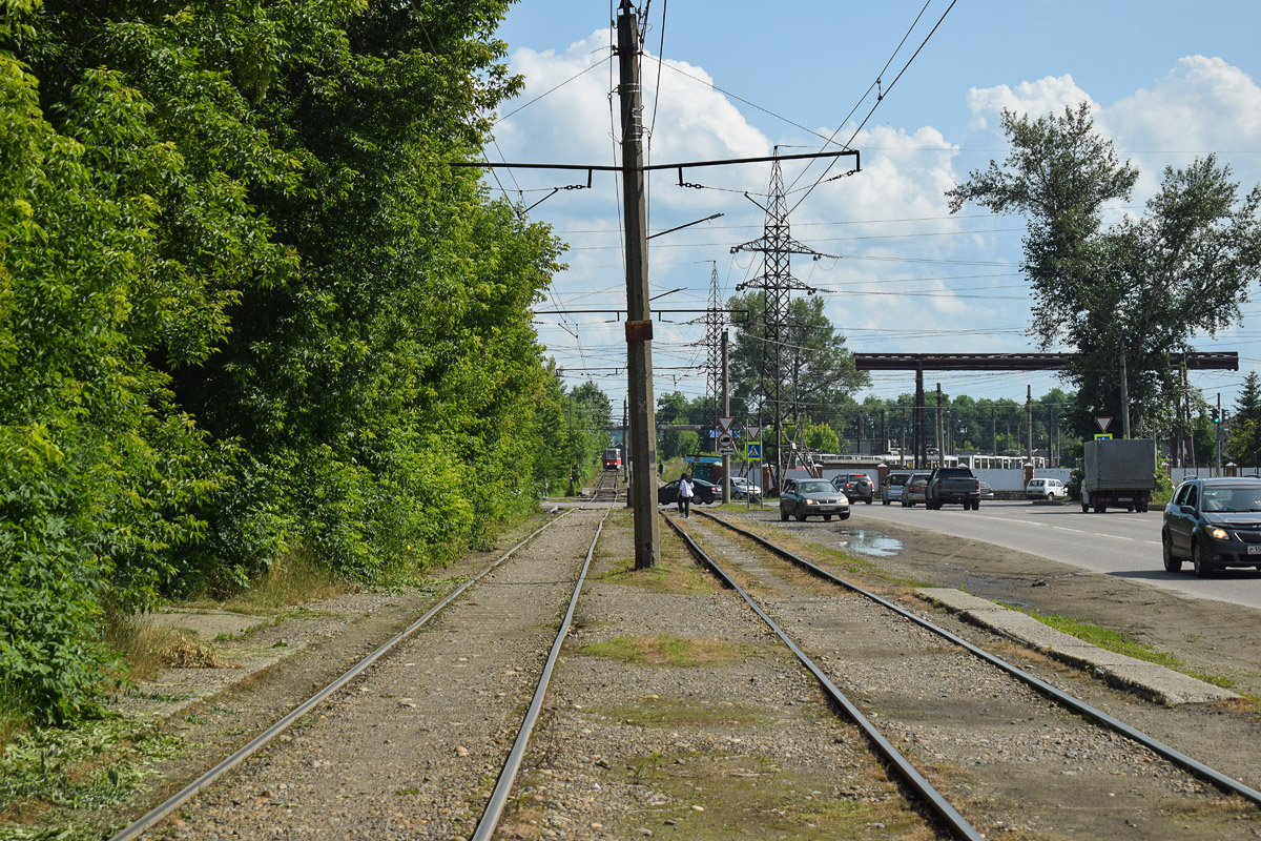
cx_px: 630
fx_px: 2890
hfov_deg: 24.6
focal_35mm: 82
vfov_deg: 16.6
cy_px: 420
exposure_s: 1/1250
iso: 200
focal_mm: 55
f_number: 6.3
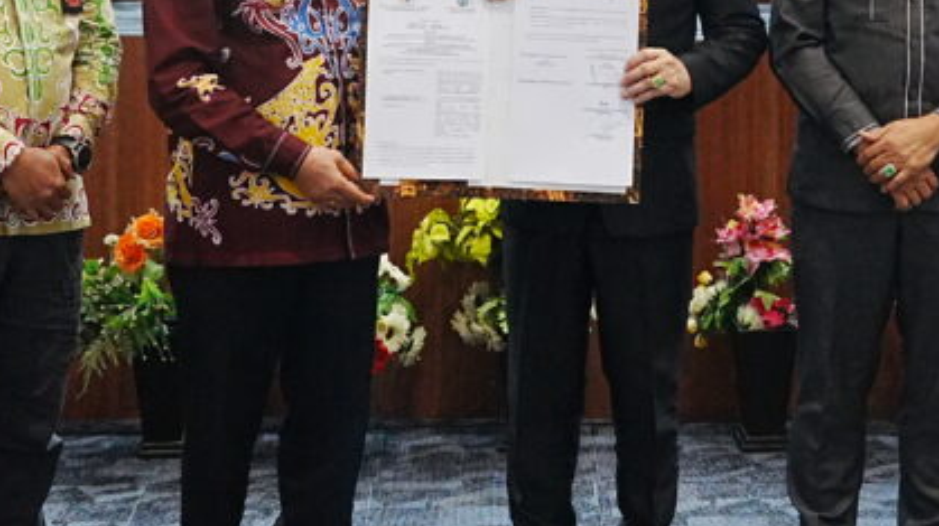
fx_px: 2040
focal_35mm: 82
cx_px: 585
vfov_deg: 14.4
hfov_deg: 25.8
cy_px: -30
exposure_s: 1/100
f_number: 6.3
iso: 10000
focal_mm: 32
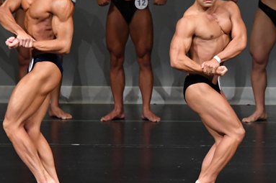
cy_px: 66
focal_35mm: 576
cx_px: 204
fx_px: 4414
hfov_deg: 3.6
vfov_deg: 2.4
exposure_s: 1/400
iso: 4000
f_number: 5.6
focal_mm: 190
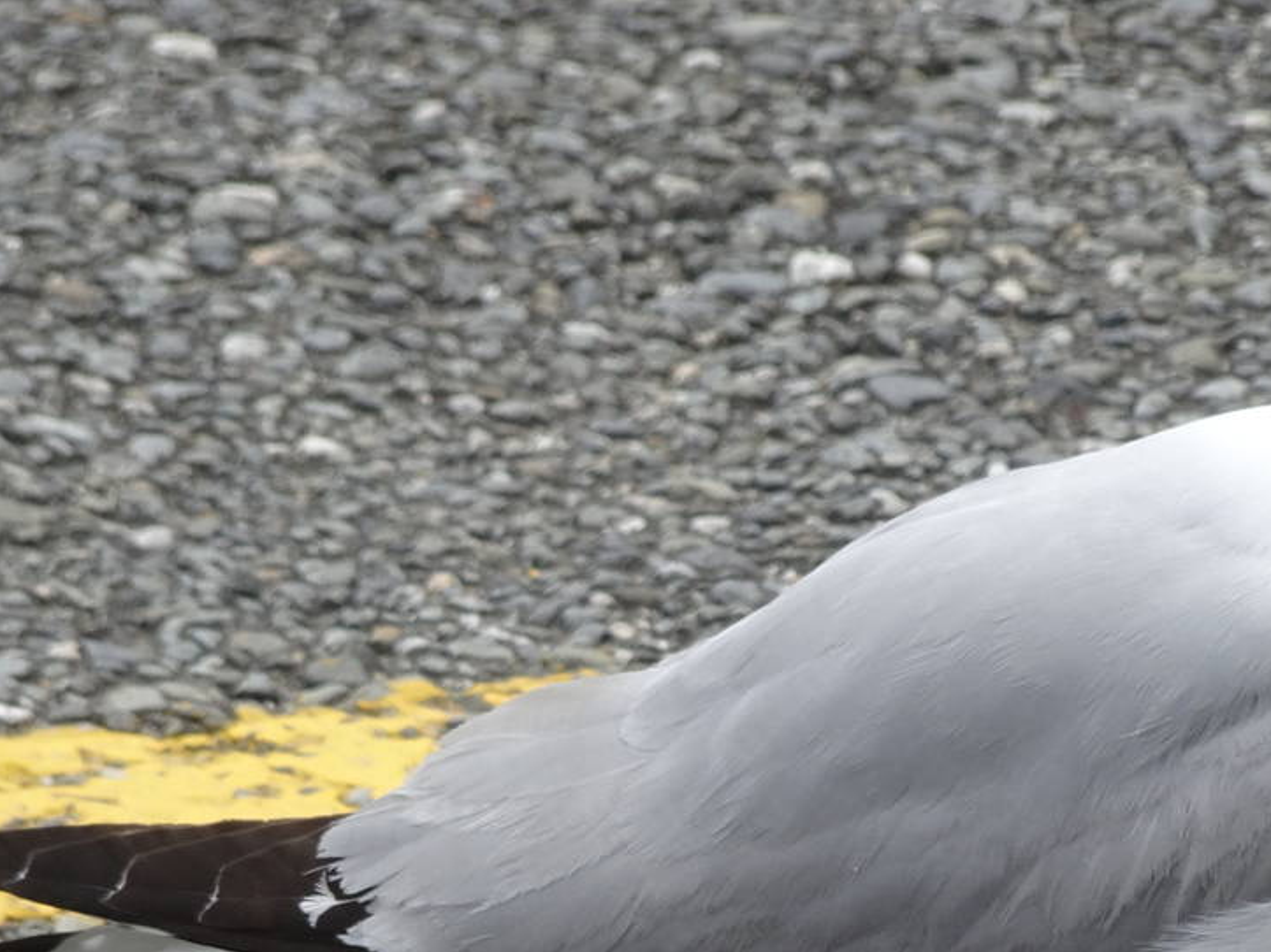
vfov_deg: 1.8
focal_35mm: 834
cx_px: 951
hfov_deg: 2.4
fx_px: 30617
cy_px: 982
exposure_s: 1/400
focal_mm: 64.38
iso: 80
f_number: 6.3
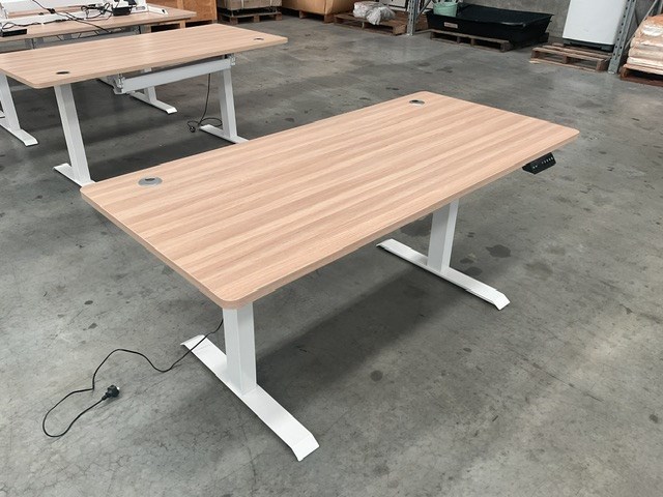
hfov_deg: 61.7
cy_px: 248
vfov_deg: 48.2
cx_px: 332
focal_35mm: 29
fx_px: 555
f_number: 1.8
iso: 64
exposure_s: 1/100
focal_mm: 3
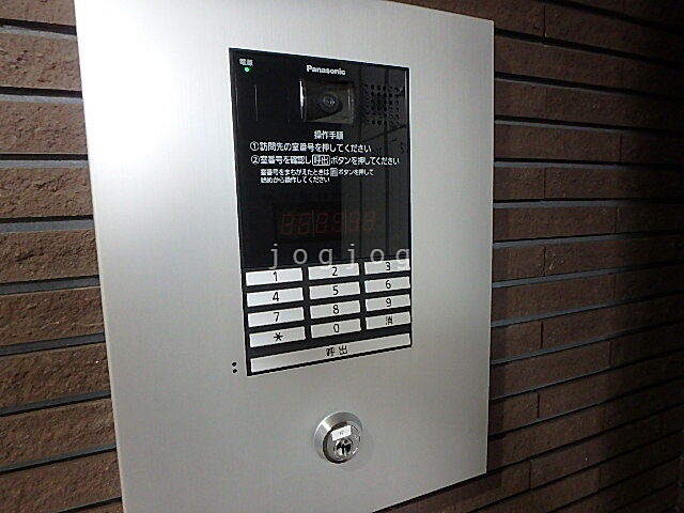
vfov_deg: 63.4
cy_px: 256
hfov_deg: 79.0
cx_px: 342
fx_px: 415
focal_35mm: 21
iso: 640
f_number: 3.5
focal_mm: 3.7
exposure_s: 1/30
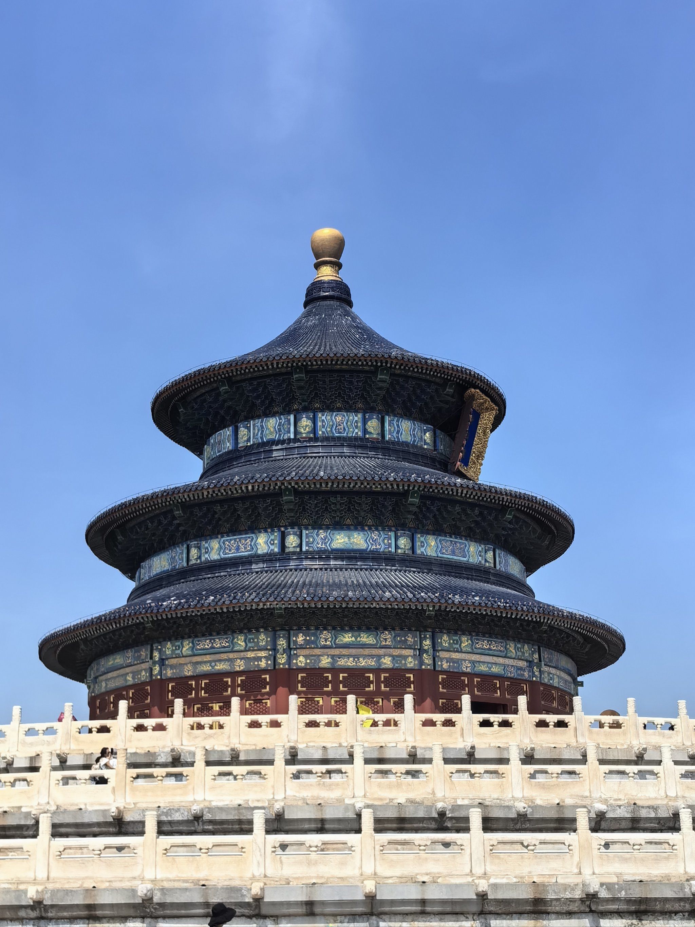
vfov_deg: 34.9
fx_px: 1472
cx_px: 348
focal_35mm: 55
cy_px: 464
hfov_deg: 26.6
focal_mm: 5.75
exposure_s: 1/5000
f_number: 2
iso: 50
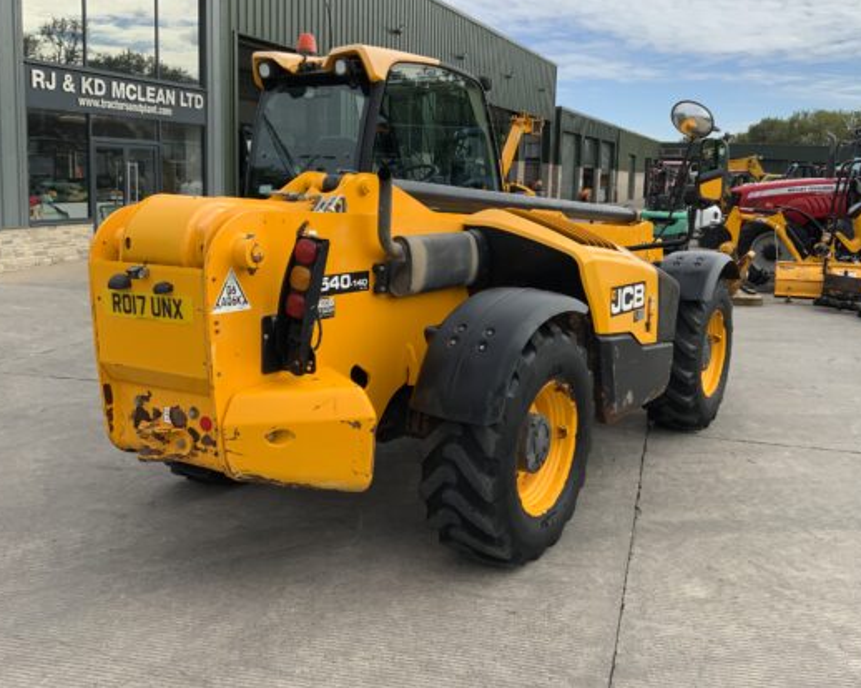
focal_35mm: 35
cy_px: 292
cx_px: 482
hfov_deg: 51.4
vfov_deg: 42.1
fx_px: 892
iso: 16
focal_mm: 3
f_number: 1.8
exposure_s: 1/1412
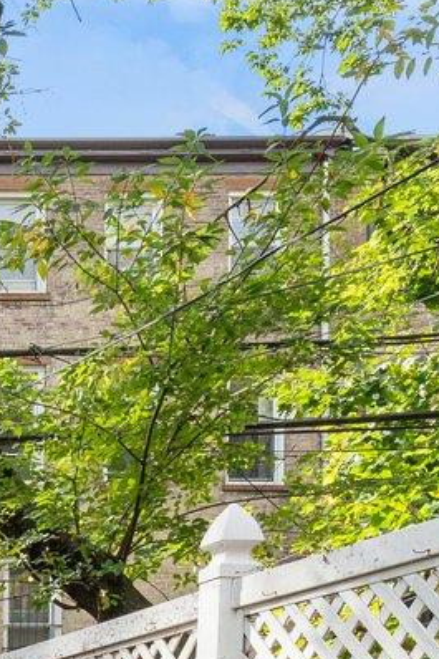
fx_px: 1318
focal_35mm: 72
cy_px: 885
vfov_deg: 24.2
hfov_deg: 13.5
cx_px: -625
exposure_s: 1/320
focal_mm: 14
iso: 800
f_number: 10
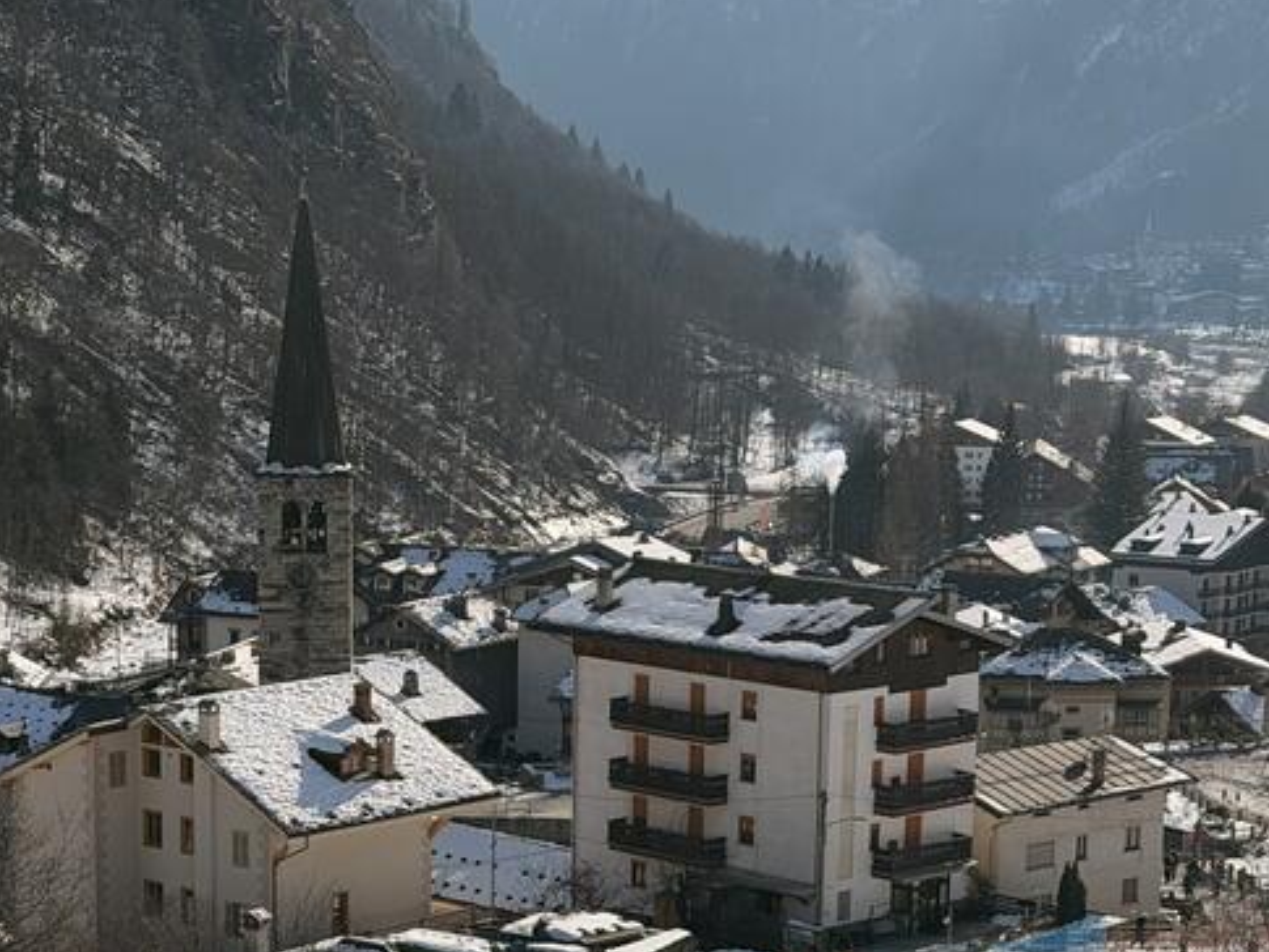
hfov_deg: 19.2
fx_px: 3740
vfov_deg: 14.2
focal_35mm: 102
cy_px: 990
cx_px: 400
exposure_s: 1/11364
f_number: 1.78
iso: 64
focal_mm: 6.76
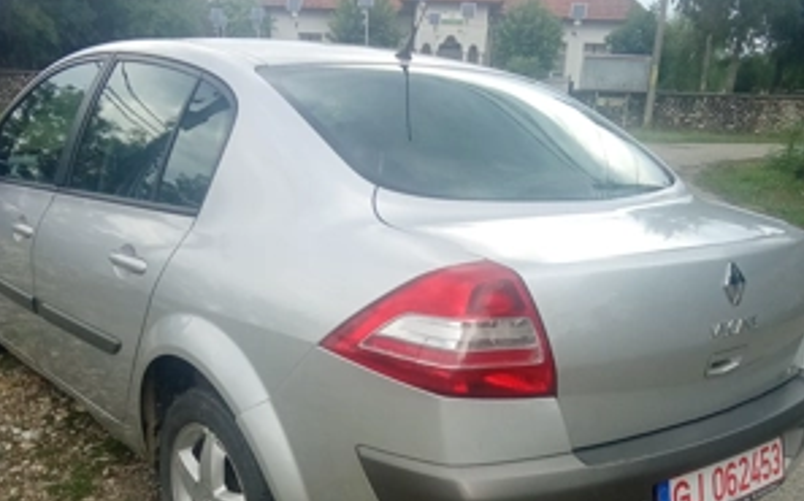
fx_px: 876
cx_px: 401
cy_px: 420
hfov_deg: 49.3
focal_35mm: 40
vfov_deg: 30.9
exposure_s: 1/326
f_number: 2
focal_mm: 2.78
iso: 100
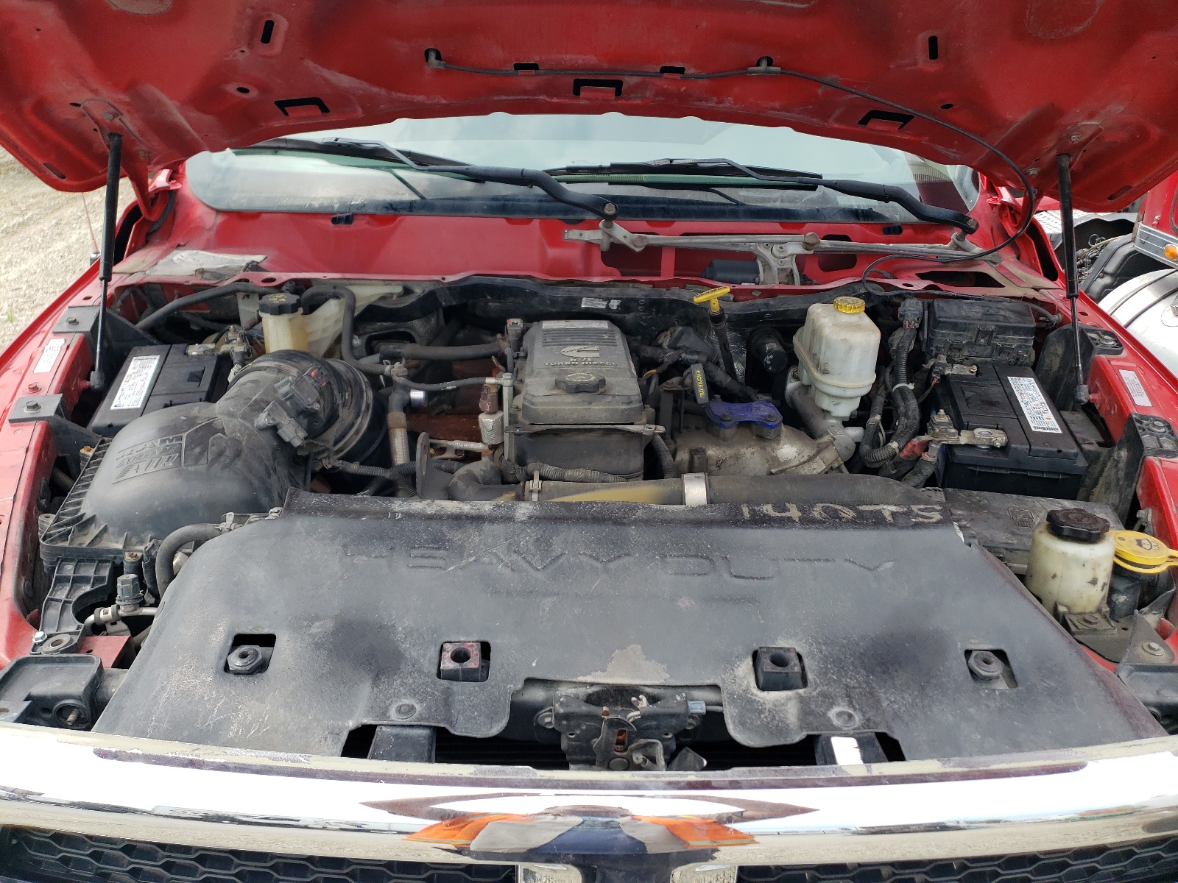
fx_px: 885
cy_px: 442
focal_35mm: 26
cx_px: 589
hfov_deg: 67.3
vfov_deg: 53.1
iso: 50
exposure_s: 1/1000
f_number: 1.5
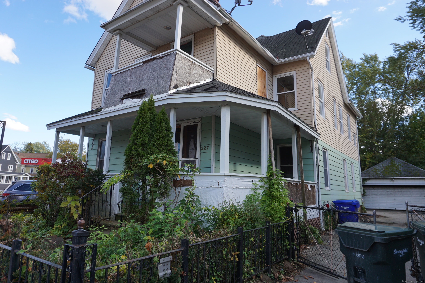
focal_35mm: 24
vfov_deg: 53.1
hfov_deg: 73.7
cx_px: 212
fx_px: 283
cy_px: 142
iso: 100
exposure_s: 1/100
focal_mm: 16
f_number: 7.1
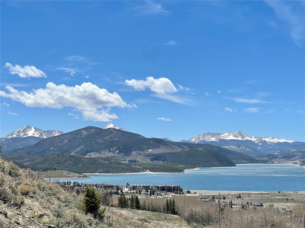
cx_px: 152
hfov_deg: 30.3
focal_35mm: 64
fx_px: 564
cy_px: 114
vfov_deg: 22.9
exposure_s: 1/2273
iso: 20
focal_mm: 7.5
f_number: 2.2
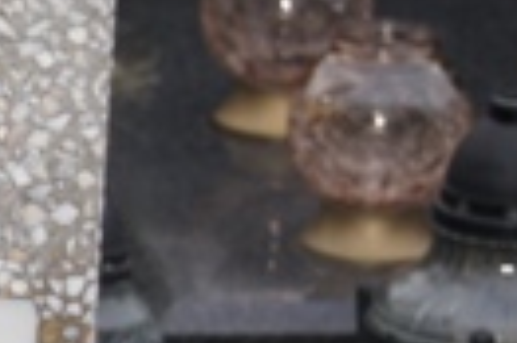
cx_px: -375
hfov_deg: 5.1
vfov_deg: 3.4
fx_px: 5772
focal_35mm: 402
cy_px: 643
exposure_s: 1/160
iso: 200
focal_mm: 55
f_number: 5.6
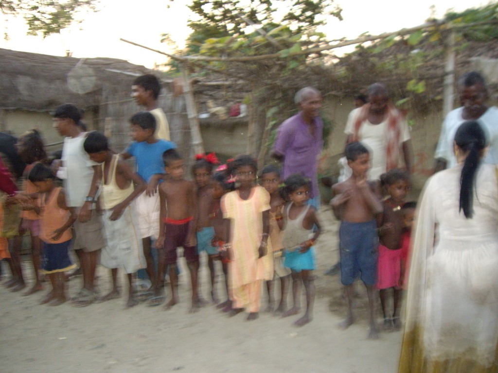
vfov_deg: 37.7
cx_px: 249
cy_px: 186
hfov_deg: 49.0
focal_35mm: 38
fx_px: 547
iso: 200
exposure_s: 1/40
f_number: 2.7
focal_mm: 6.2
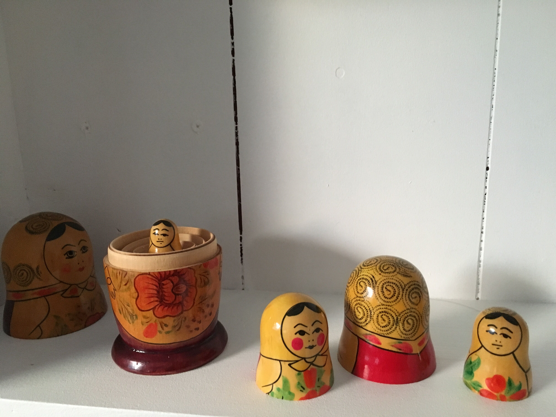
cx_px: 278
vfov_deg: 48.2
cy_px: 208
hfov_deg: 61.7
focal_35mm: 29
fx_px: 466
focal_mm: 4.15
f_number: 2.2
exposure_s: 1/15
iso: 250
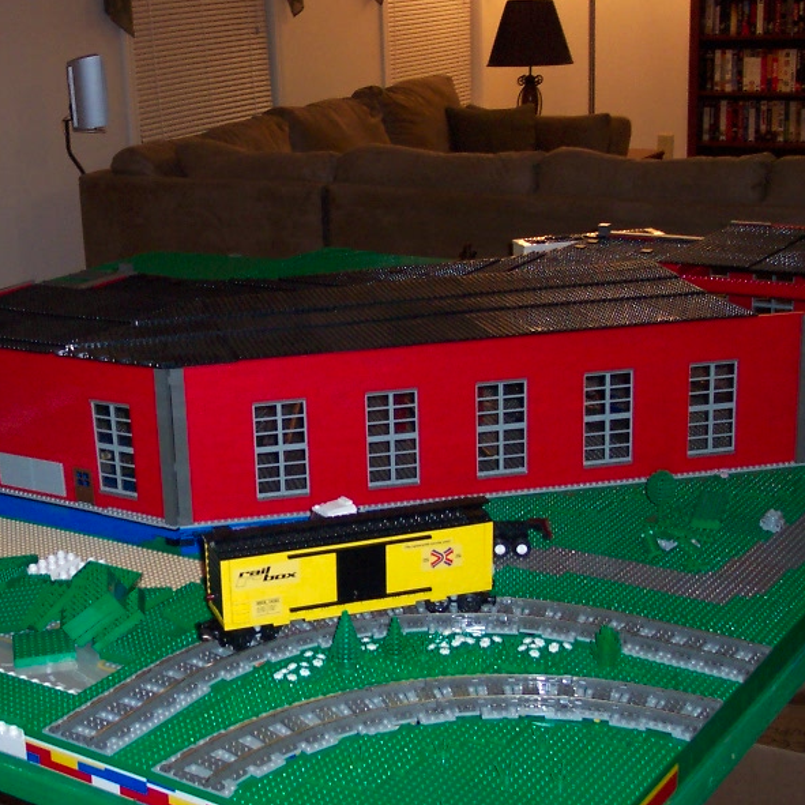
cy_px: 479
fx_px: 1552
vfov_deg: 29.0
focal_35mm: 59
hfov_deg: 28.6
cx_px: 189
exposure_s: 1/30
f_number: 2.8
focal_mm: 8
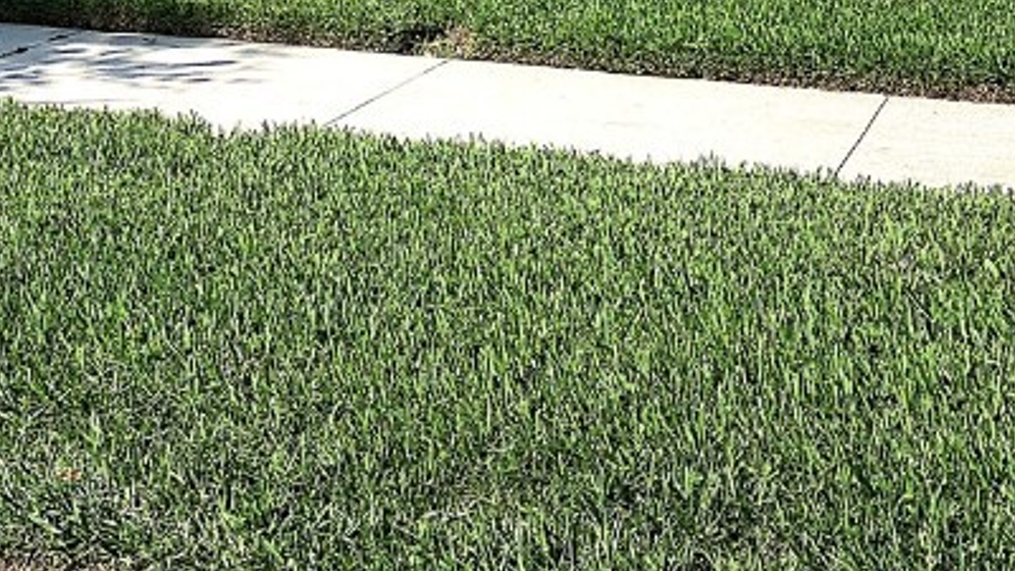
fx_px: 2099
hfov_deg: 27.1
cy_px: -388
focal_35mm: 78
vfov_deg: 14.1
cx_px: 403
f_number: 1.8
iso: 32
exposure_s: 1/1736
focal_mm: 3.99
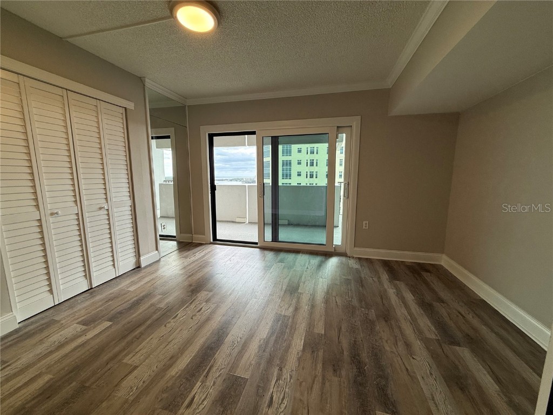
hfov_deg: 102.1
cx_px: 276
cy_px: 208
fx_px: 224
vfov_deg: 85.7
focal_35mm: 14
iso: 50
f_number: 2.2
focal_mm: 2.22
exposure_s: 1/120
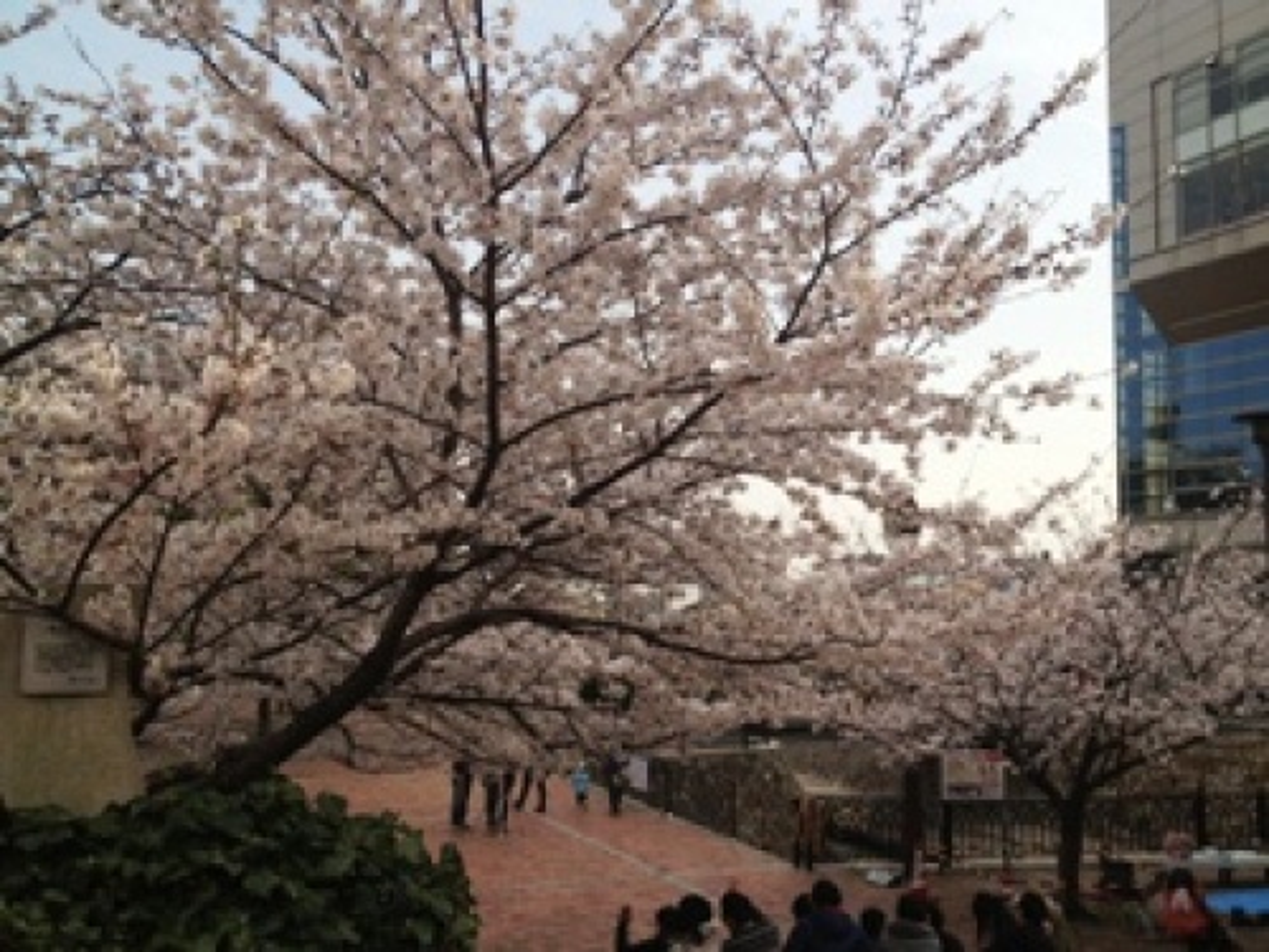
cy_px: 476
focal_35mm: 35
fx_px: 1283
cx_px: 634
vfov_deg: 40.7
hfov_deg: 52.6
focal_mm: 4.28
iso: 50
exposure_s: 1/1126
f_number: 2.4
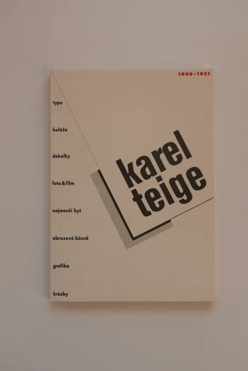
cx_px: 124
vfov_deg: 50.6
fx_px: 392
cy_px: 186
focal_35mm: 38
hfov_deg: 35.1
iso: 200
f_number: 2.8
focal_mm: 17.2
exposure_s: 1/500
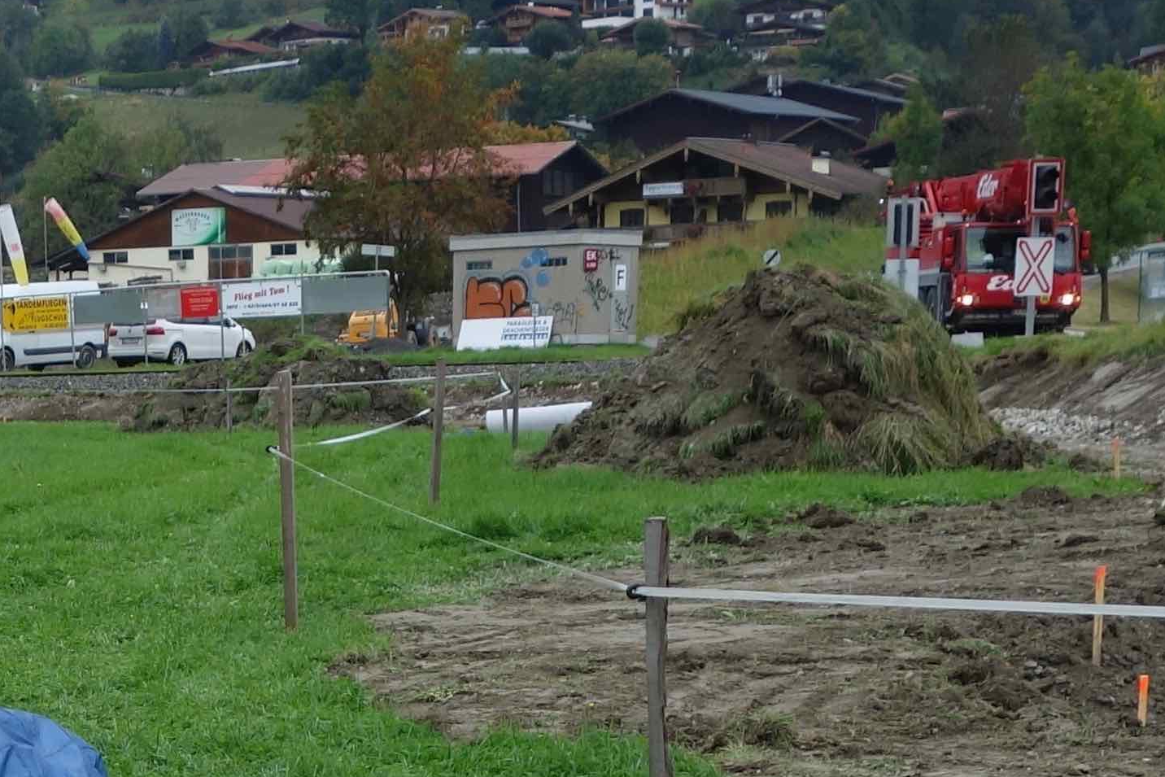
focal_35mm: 107
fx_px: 3463
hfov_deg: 18.4
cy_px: 1097
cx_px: -93
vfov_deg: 12.3
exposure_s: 1/200
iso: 125
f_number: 5.6
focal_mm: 10.4
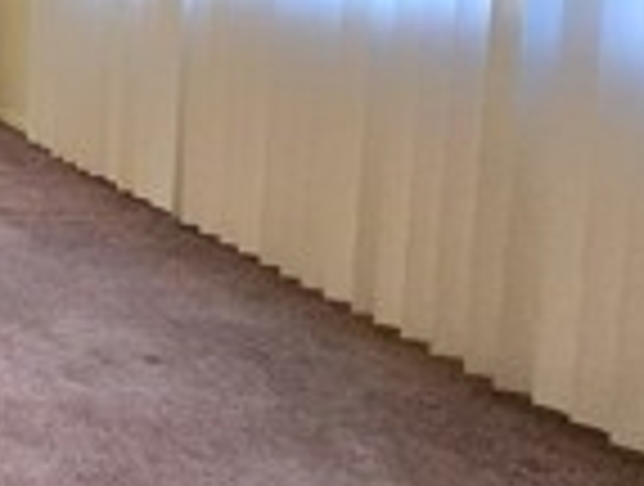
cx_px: -626
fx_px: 1082
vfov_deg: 23.4
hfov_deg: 19.5
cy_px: -76
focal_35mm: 58
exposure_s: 1/60
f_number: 2.2
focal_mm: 2.2
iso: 1250
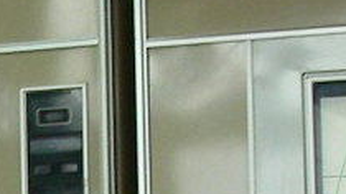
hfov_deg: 8.0
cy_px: 349
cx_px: -221
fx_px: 2412
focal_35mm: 263
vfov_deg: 4.6
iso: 200
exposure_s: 1/50
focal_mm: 7.3
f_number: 3.4
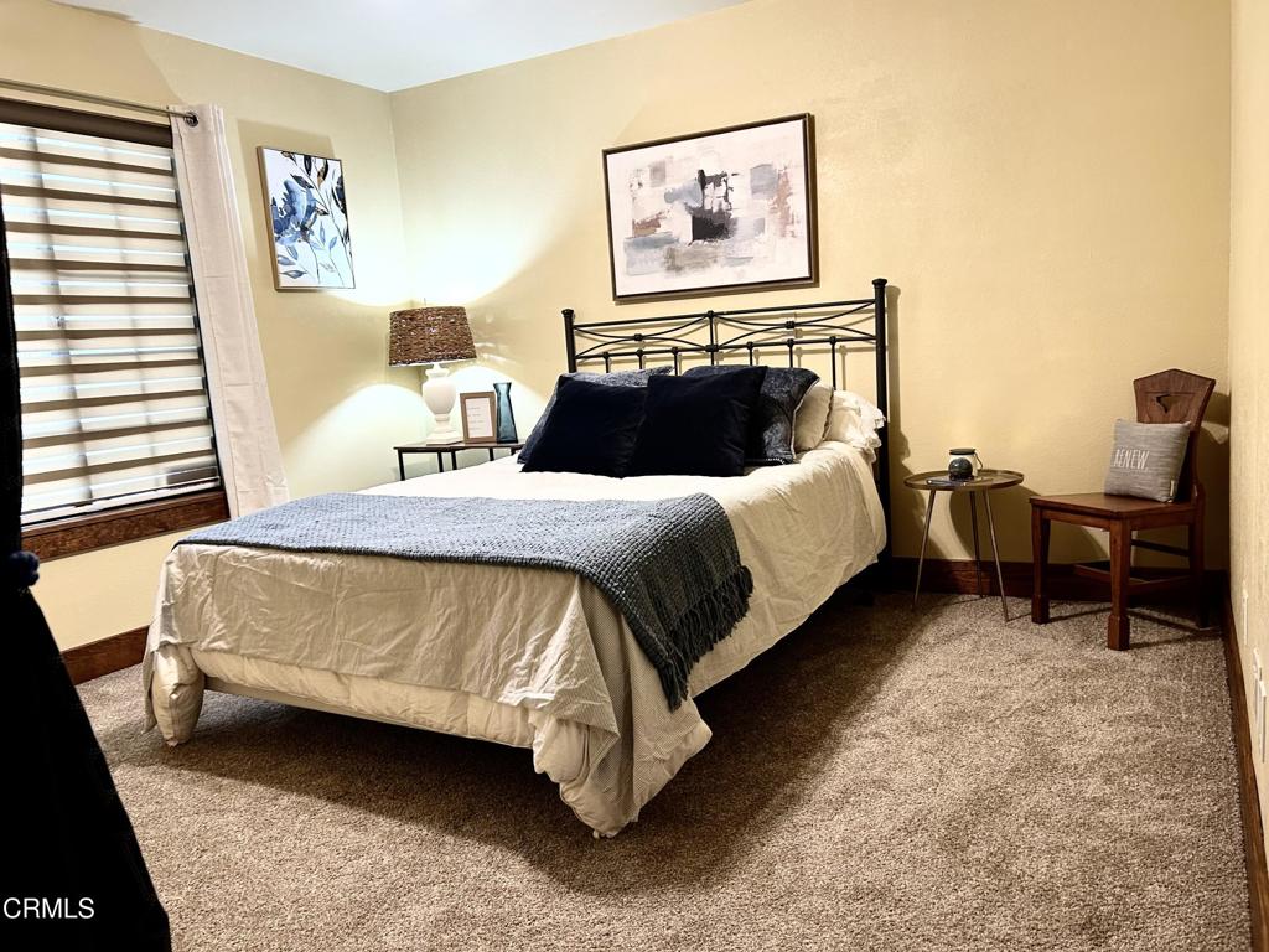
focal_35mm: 26
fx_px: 953
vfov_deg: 53.1
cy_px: 476
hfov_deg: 67.3
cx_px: 634
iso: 160
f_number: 1.5
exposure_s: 1/60
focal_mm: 5.7
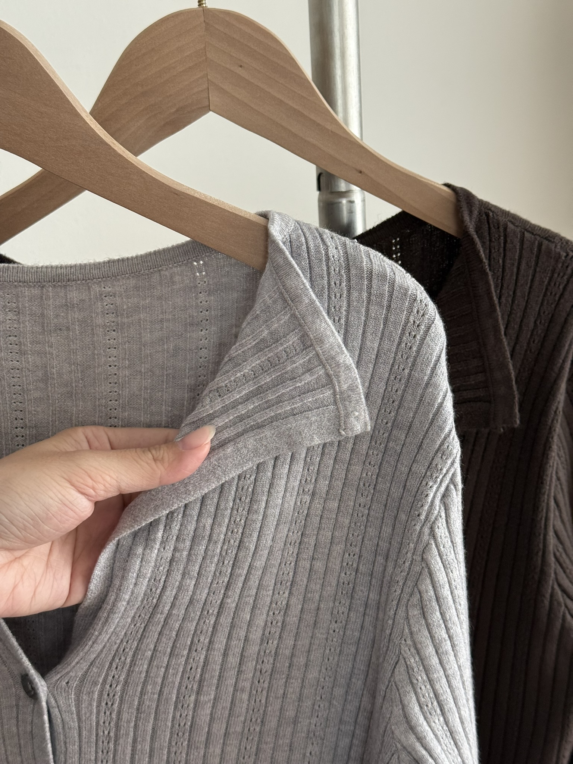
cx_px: 286
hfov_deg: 30.3
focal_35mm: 48
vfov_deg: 39.7
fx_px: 1059
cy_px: 382
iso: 200
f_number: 1.78
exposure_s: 1/60
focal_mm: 6.76
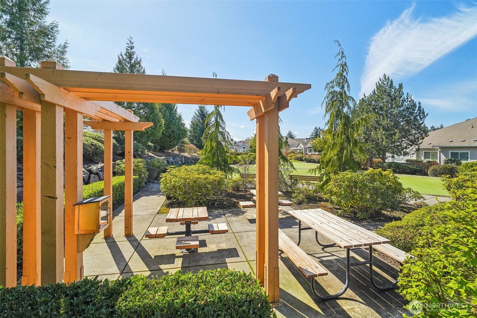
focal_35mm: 16
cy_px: 159
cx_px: 238
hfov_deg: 96.7
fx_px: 212
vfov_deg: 73.7
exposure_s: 1/1600
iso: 1600
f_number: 8
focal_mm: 16
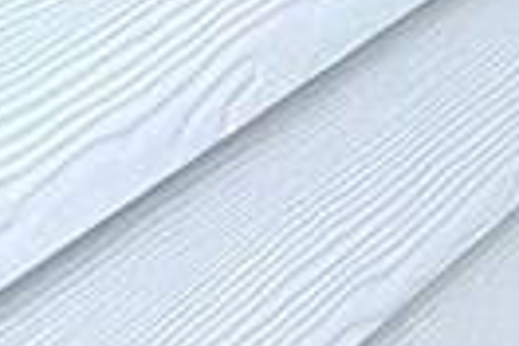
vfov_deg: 5.7
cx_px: 1793
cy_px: -999
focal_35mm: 209
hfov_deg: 7.8
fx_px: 3013
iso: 40
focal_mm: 5.7
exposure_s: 1/258
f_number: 1.5
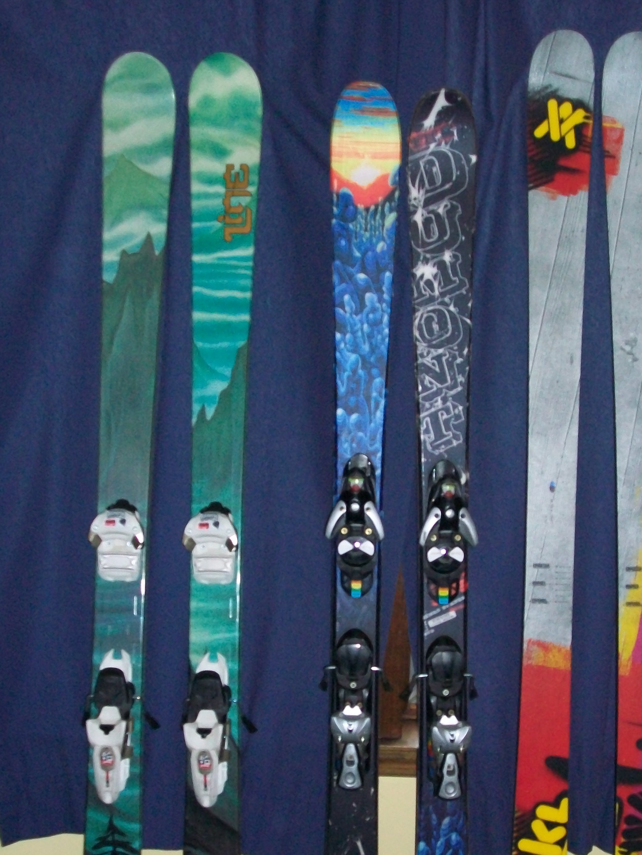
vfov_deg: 34.6
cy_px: 564
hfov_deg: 26.5
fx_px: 1360
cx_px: 393
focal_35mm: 55
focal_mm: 7.1
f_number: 3.2
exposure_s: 1/60
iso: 160
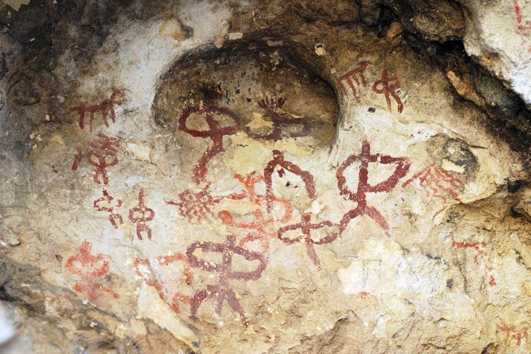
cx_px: 266
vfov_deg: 10.2
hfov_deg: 15.2
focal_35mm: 135
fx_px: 1991
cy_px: 177
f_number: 5
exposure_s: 1/100
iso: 100
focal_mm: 90
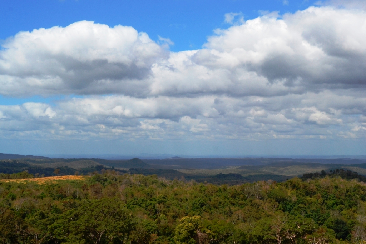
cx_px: 183
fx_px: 580
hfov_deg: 35.0
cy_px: 122
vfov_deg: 23.8
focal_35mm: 57
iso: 280
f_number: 11
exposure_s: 1/500
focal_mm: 38
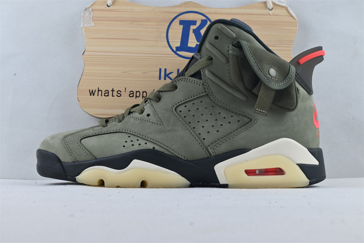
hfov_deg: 41.7
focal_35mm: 47
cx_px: 182
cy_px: 122
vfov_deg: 28.5
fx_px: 478
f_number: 10
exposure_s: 1/160
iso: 1000
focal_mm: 31.5
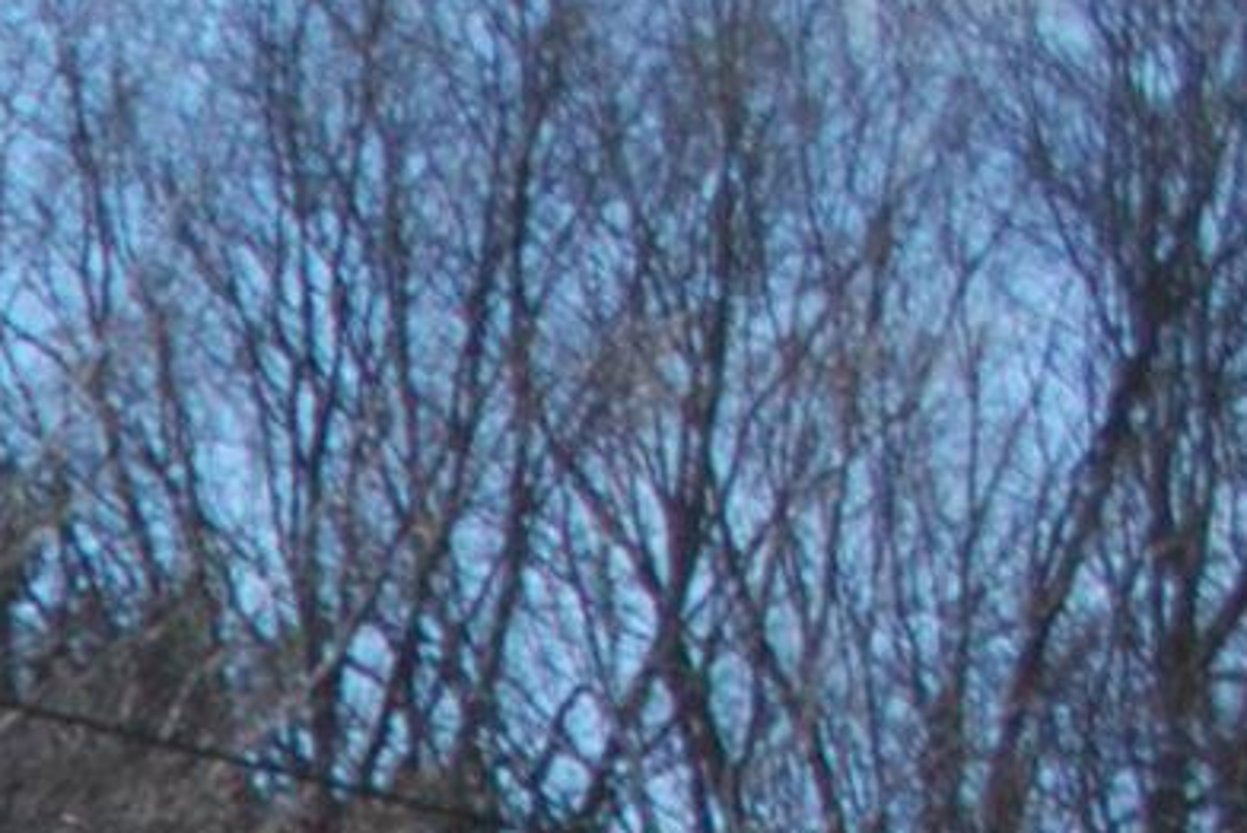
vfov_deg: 5.4
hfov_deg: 7.0
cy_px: 2852
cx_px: -3522
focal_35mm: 235
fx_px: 8146
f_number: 7.1
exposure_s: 1/200
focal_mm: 20
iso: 100
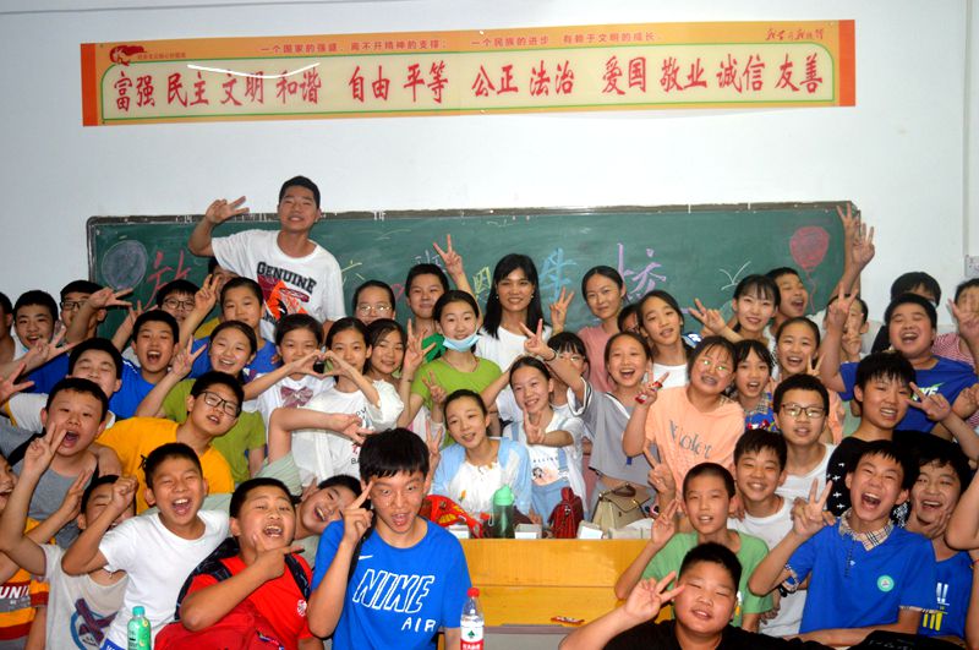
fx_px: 1181
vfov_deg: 30.8
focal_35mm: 44
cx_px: 490
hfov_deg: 45.0
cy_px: 325
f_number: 4.2
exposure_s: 1/60
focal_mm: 29
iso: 560
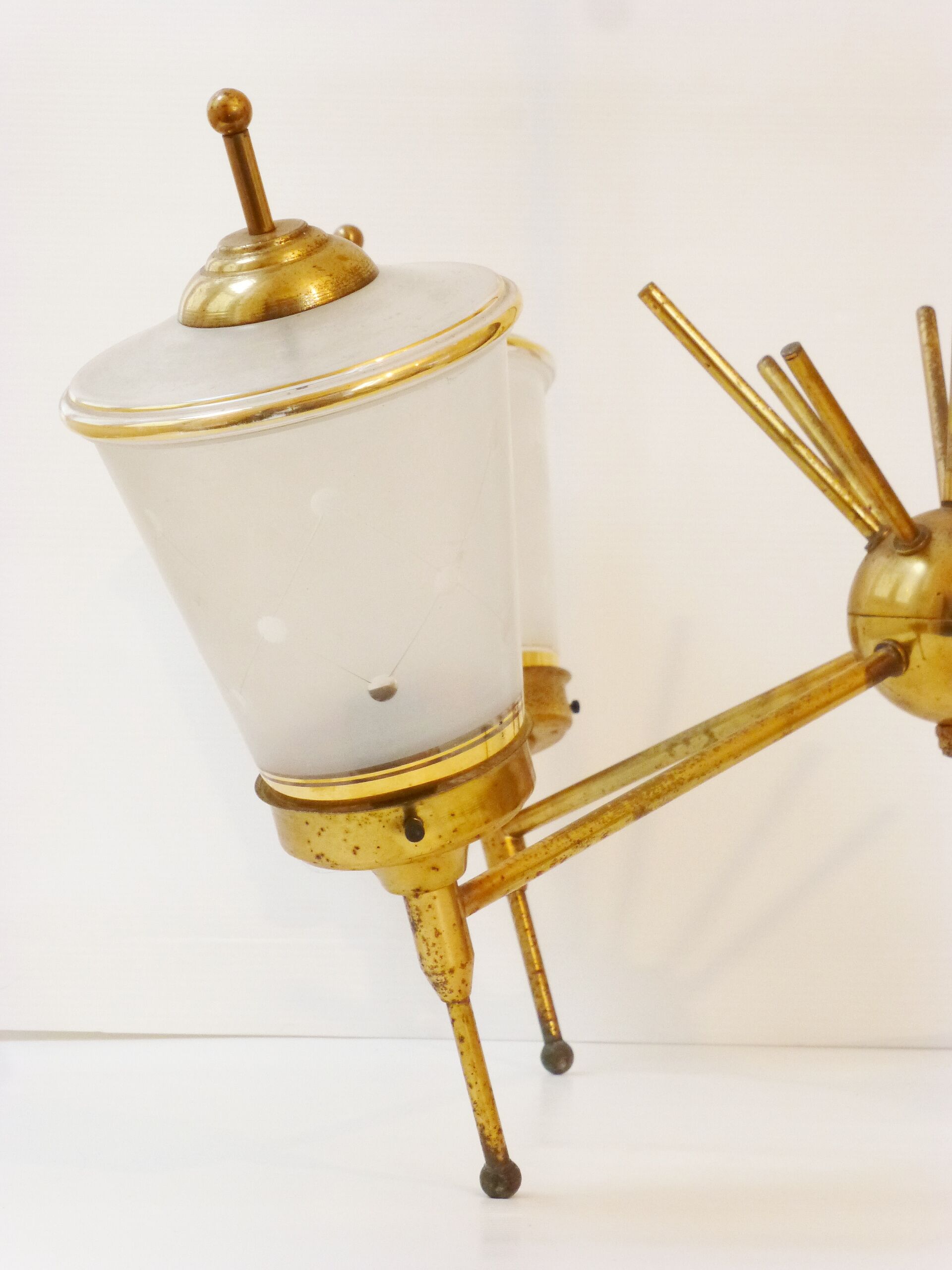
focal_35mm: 102
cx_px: 476
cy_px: 635
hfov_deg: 14.5
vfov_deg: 19.3
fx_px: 3740
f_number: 5.3
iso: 320
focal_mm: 18.2
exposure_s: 1/80
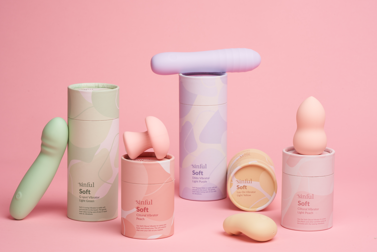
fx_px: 1497
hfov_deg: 14.3
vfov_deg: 9.6
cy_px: 126
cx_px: 188
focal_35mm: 143
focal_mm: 143
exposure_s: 1/200
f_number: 18
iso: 100
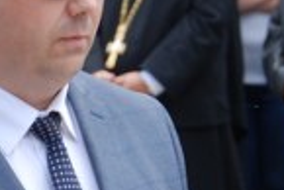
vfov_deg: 3.3
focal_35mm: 414
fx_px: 3269
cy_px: 196
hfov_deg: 5.0
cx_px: -33
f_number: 5.6
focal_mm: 50
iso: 140
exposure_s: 1/125
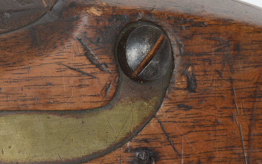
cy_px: 135
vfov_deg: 3.1
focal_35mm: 418
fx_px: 2987
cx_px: 3
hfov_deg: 5.0
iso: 100
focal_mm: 105
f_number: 14
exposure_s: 1/125
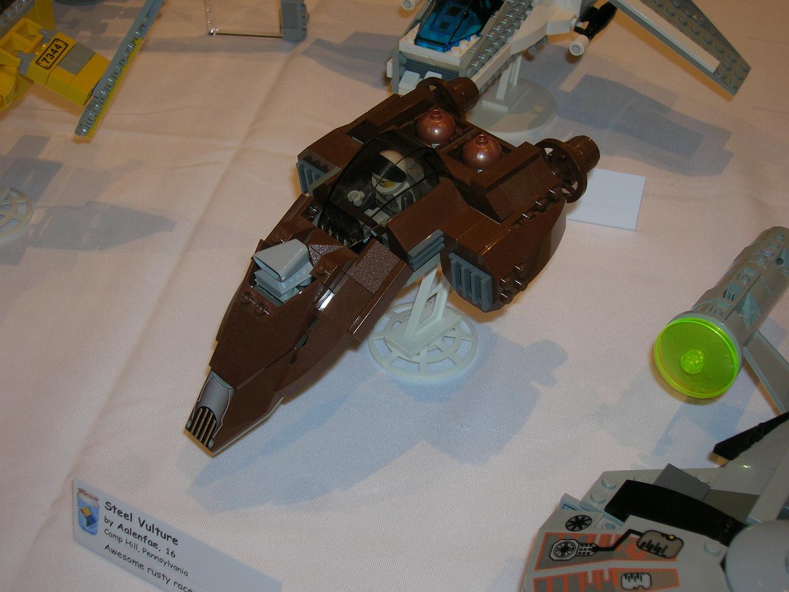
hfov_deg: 41.2
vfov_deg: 31.5
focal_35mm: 46
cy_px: 296
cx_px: 394
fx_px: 1048
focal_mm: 7.7
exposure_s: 1/60.1
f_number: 3.2
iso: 50
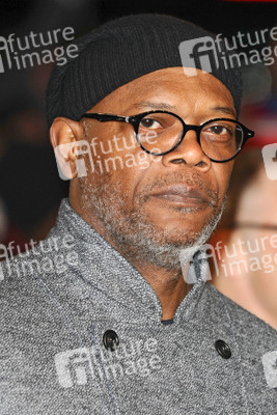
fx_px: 2854
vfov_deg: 8.3
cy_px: 208
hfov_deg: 5.6
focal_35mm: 248
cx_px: 138
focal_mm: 165
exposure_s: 1/200
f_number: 4
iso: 320
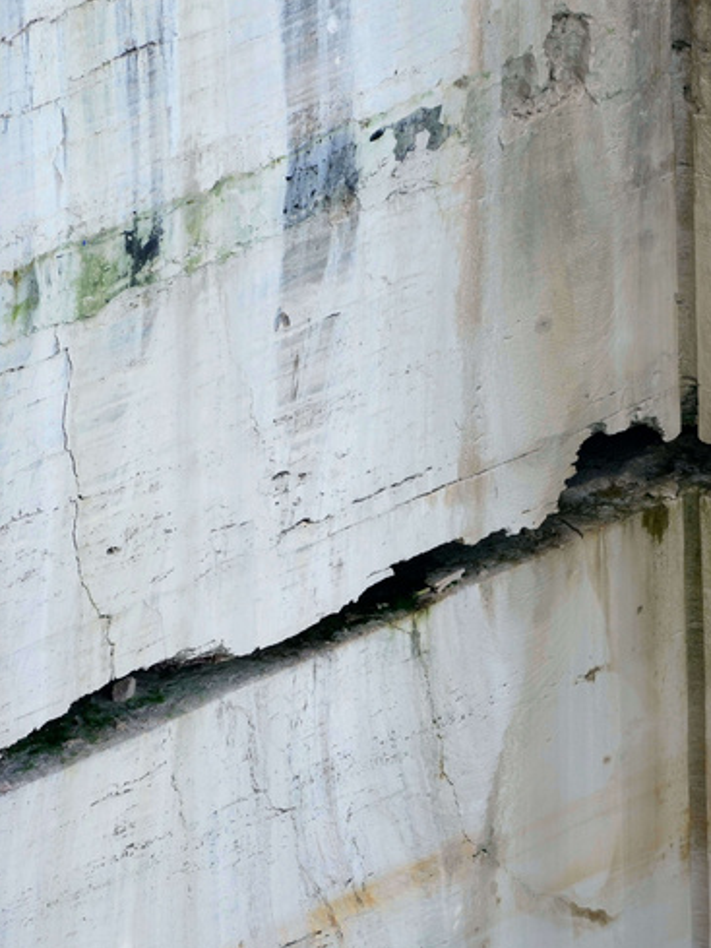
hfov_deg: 1.8
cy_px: 645
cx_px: 761
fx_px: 22036
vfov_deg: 2.5
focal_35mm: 805
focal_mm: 400
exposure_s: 1/400
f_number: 5.6
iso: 400
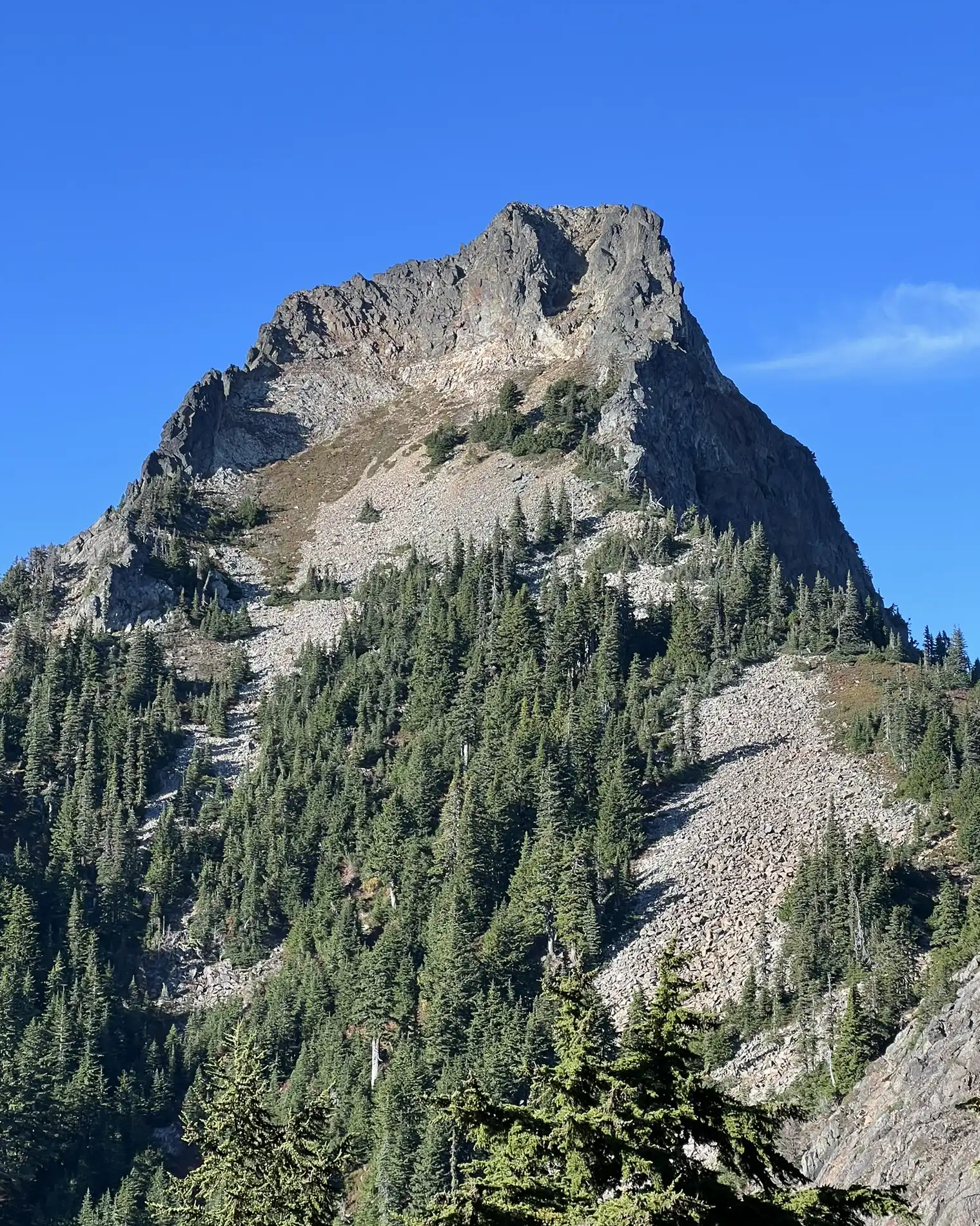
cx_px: 489
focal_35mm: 81
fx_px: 2937
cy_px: 654
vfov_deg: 23.6
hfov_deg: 18.9
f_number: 2.8
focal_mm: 9
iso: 32
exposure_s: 1/307
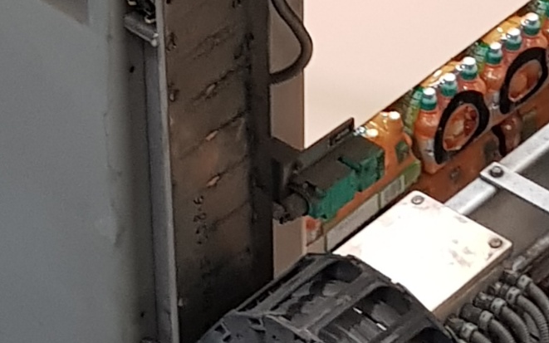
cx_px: 399
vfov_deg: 9.2
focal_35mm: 136
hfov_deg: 15.3
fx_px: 2035
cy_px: -259
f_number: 1.7
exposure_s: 1/43
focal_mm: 4.3
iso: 160
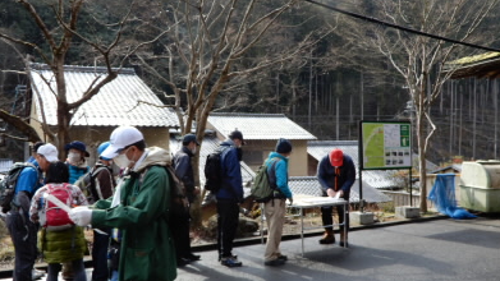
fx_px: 517
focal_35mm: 39
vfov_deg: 30.4
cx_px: 251
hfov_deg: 51.6
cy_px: 163
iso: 80
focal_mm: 6.2
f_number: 4
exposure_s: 1/200
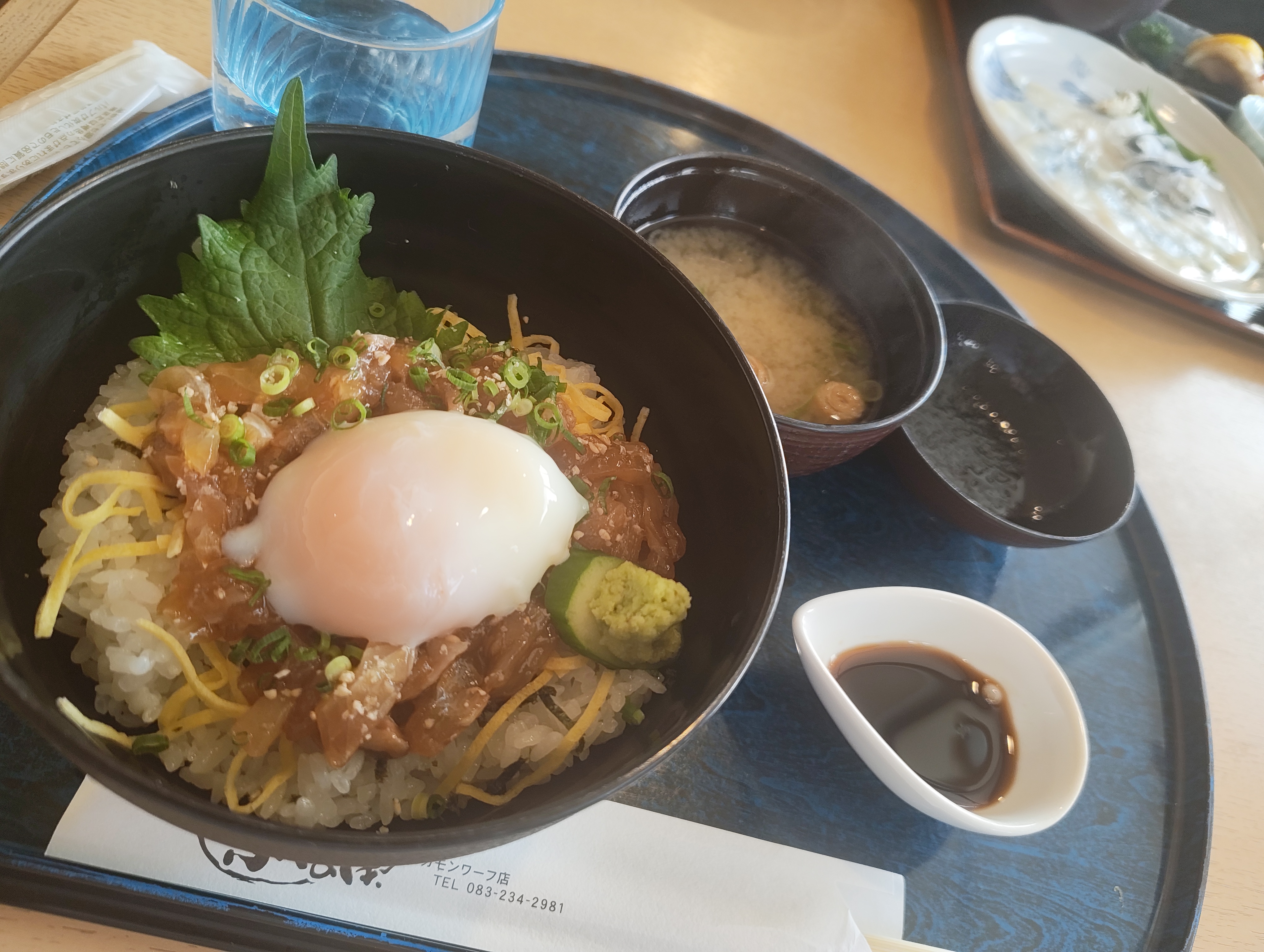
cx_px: 632
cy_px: 476
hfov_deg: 71.5
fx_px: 878
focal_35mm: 24
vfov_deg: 56.9
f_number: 1.88
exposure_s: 1/50
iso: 205
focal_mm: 5.56
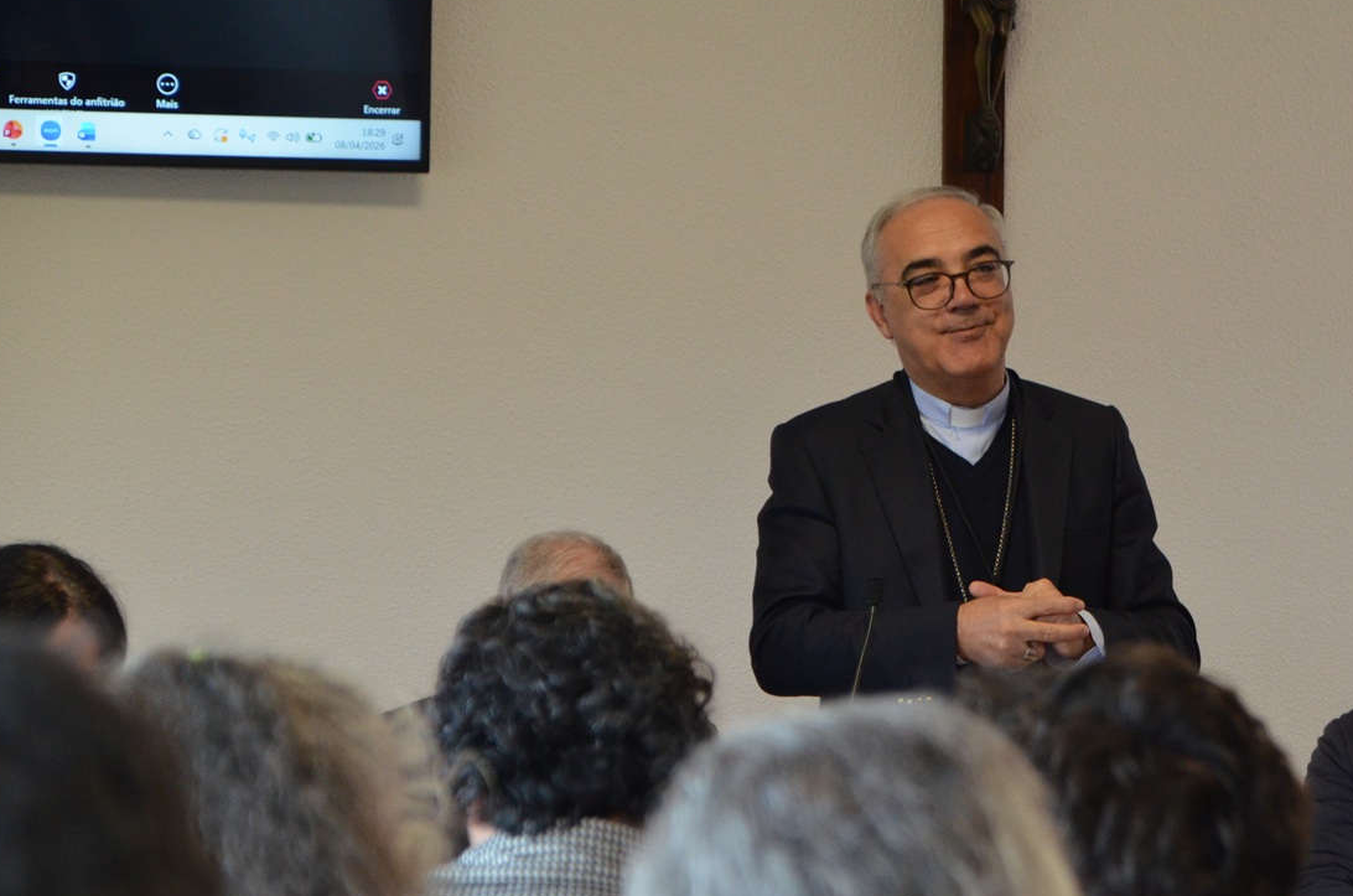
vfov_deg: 6.8
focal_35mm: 202
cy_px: 458
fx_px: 7575
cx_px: 901
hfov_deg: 10.2
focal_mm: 98
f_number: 5.6
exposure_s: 1/80
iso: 1600
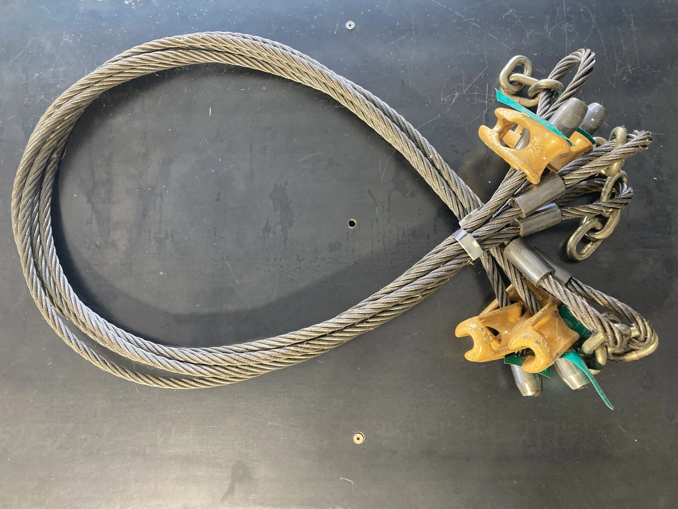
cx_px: 339
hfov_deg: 63.4
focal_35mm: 28
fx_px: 548
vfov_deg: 49.7
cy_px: 254
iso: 250
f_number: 1.8
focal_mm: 3.99
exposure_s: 1/60
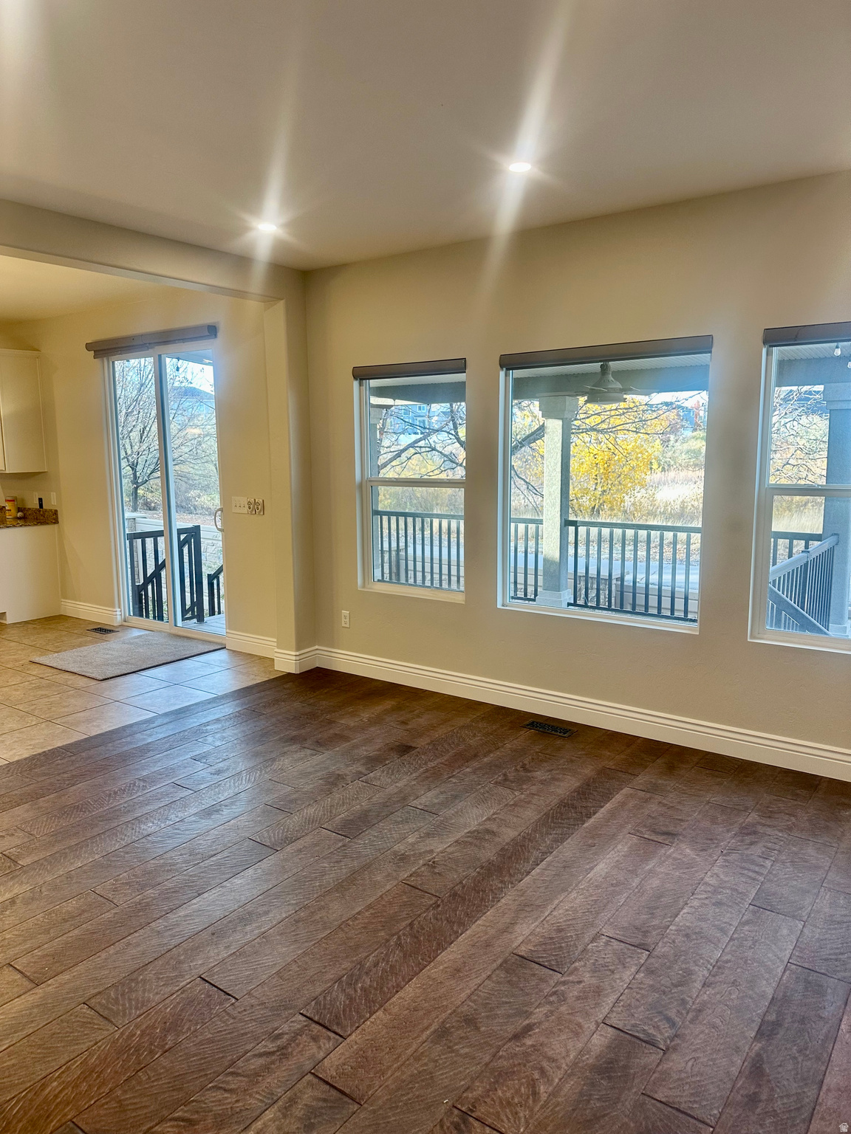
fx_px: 787
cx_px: 426
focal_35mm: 24
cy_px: 567
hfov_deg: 56.8
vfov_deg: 71.6
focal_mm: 6.86
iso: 100
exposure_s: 1/120
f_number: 1.78
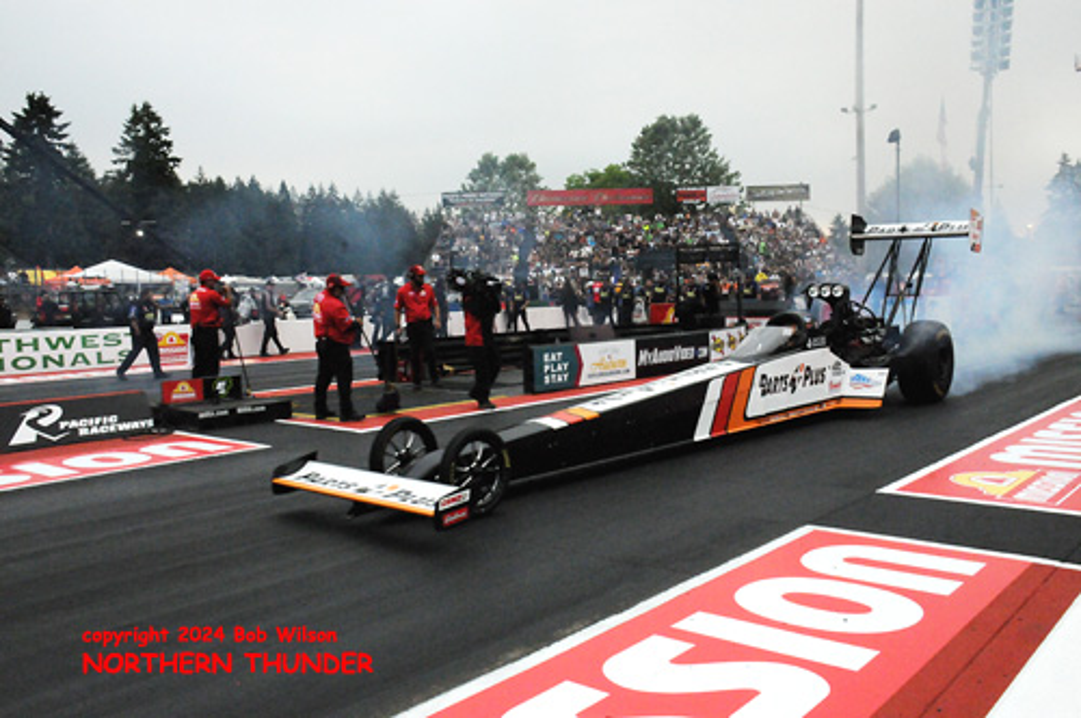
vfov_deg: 41.6
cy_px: 359
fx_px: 945
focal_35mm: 32
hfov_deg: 59.6
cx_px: 540
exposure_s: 1/500
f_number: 16
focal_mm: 21
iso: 2500
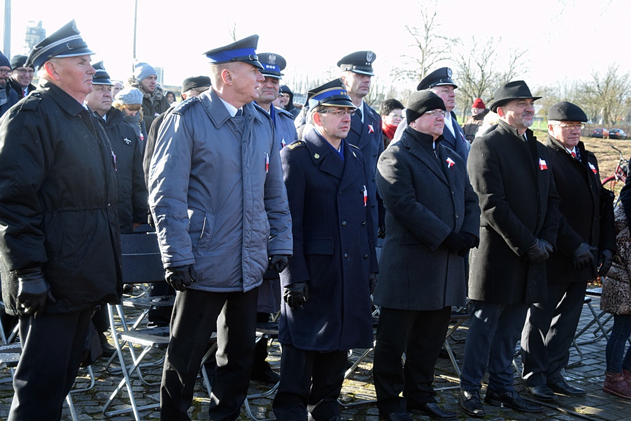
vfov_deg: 22.6
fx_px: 1052
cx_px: 316
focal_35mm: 60
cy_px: 210
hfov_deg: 33.4
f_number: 6.3
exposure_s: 1/160
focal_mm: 40
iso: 400
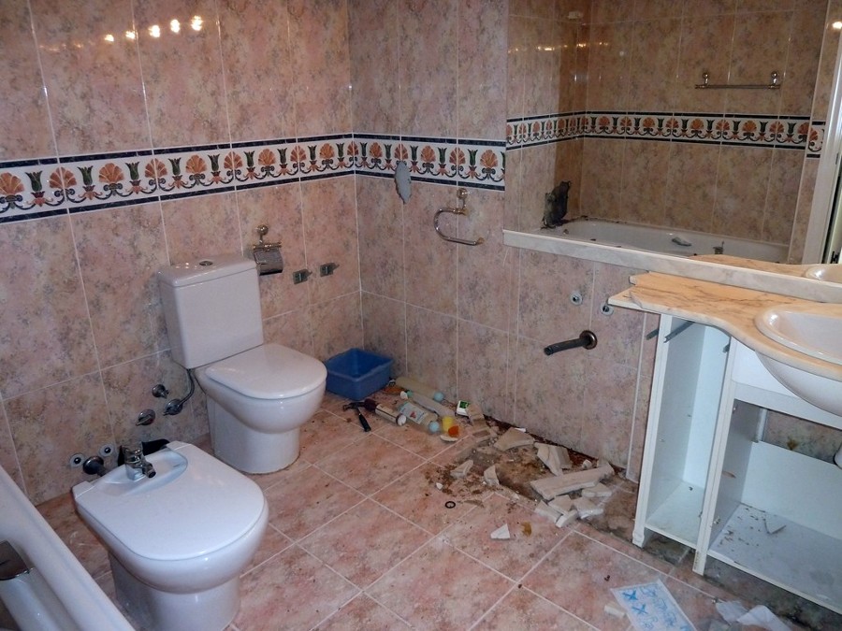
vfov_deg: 54.9
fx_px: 608
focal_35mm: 25
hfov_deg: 69.4
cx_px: 421
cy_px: 316
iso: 250
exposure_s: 1/60
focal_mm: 4.1
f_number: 3.3
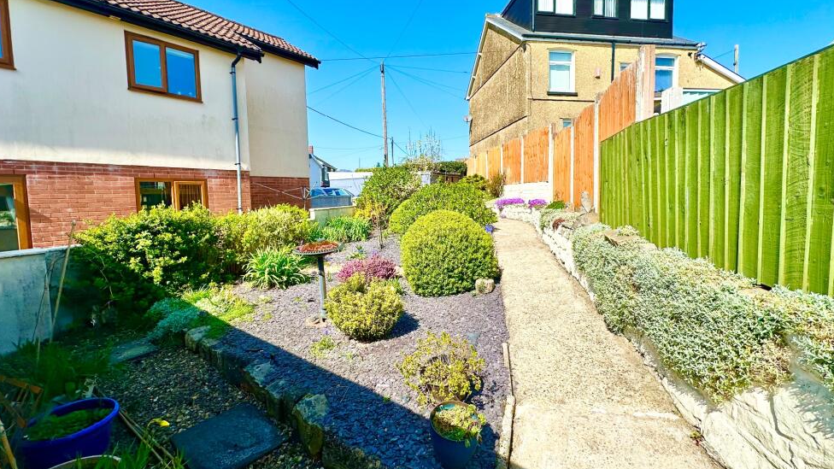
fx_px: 354
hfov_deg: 99.4
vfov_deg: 67.0
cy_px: 222
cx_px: 427
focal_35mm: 16
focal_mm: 2.22
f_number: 2.2
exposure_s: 1/2053
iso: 50
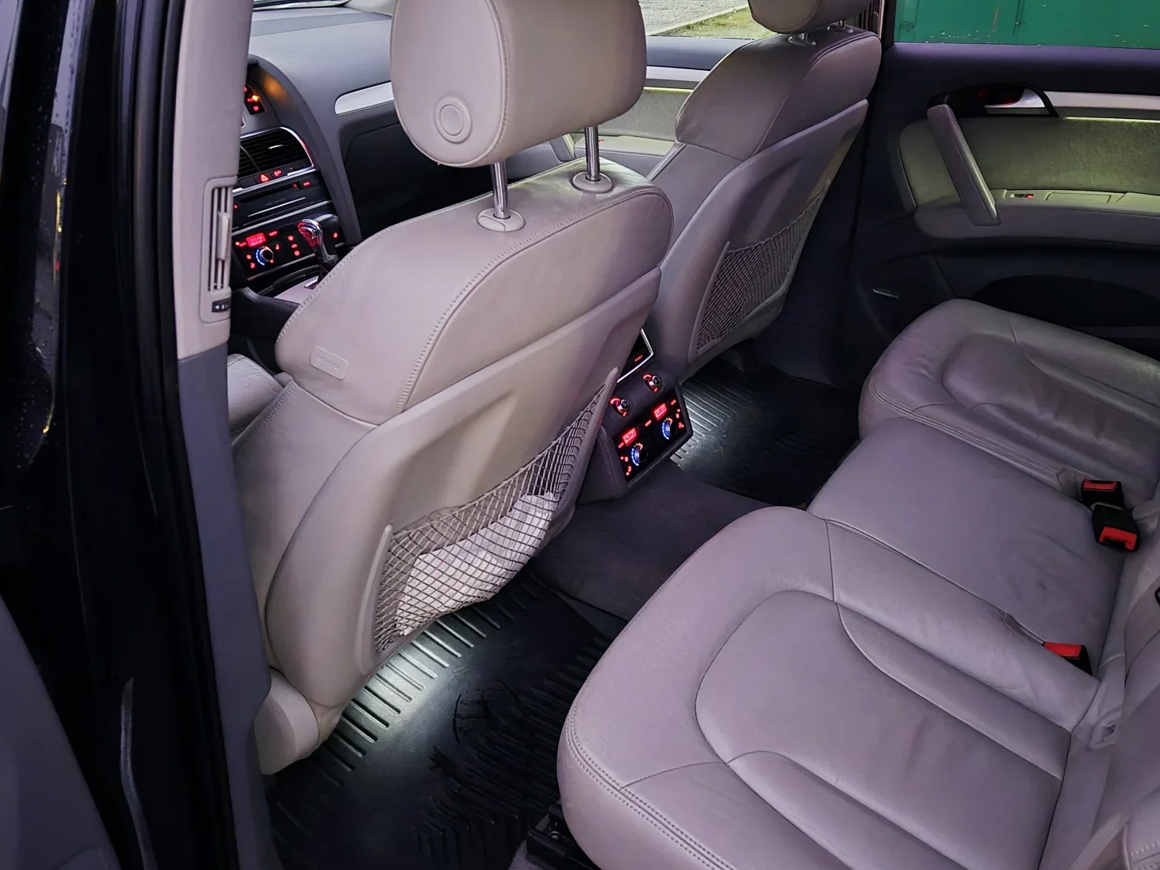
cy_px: 326
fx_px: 1005
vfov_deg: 46.4
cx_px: 662
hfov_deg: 59.7
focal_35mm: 30
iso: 3200
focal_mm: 5.4
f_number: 1.8
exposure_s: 1/16.7
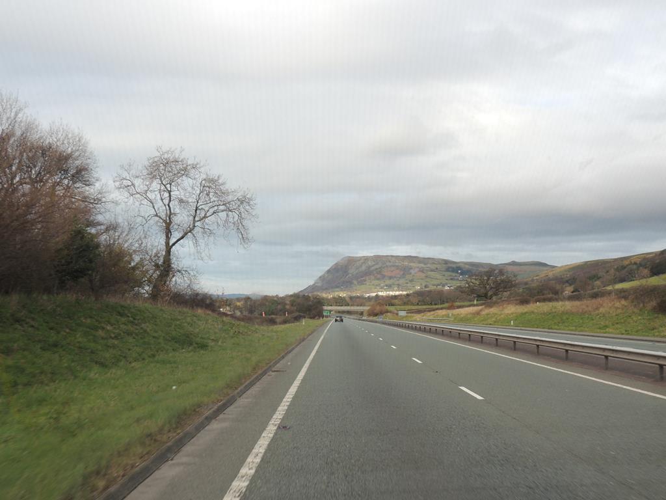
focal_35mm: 33
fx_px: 635
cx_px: 333
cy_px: 250
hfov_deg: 55.4
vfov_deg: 42.9
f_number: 3.2
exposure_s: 1/320
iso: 100
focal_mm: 5.8
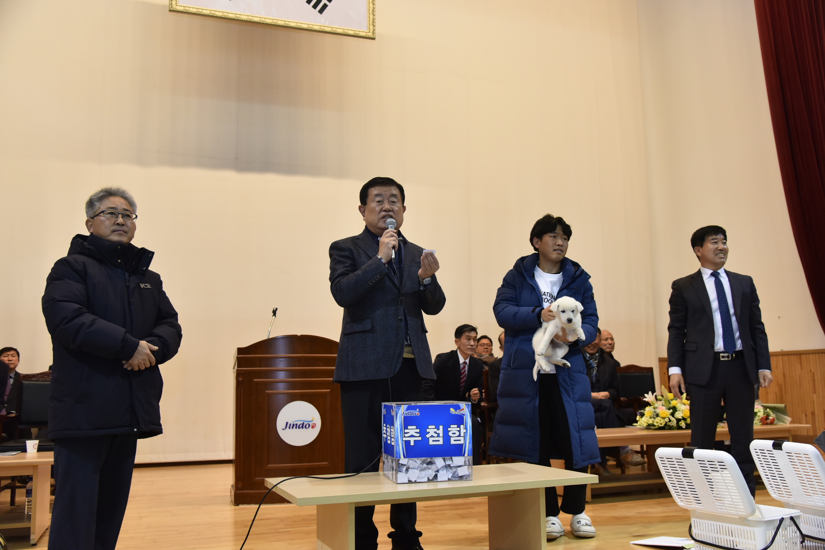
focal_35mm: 32
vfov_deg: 41.1
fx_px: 733
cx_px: 412
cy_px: 275
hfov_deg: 58.7
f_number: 4.5
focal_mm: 32
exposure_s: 1/125
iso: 1000
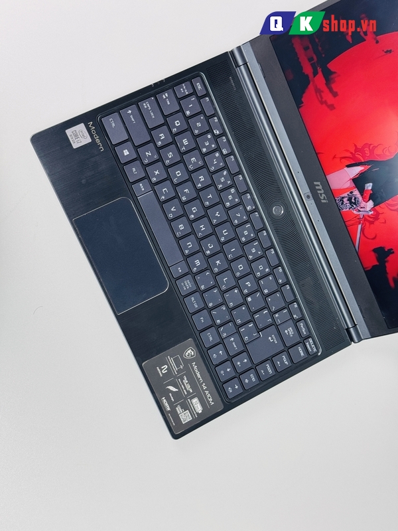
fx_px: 736
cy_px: 266
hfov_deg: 30.3
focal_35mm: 48
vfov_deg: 39.7
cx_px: 199
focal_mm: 6.76
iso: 50
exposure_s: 1/100
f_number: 1.78
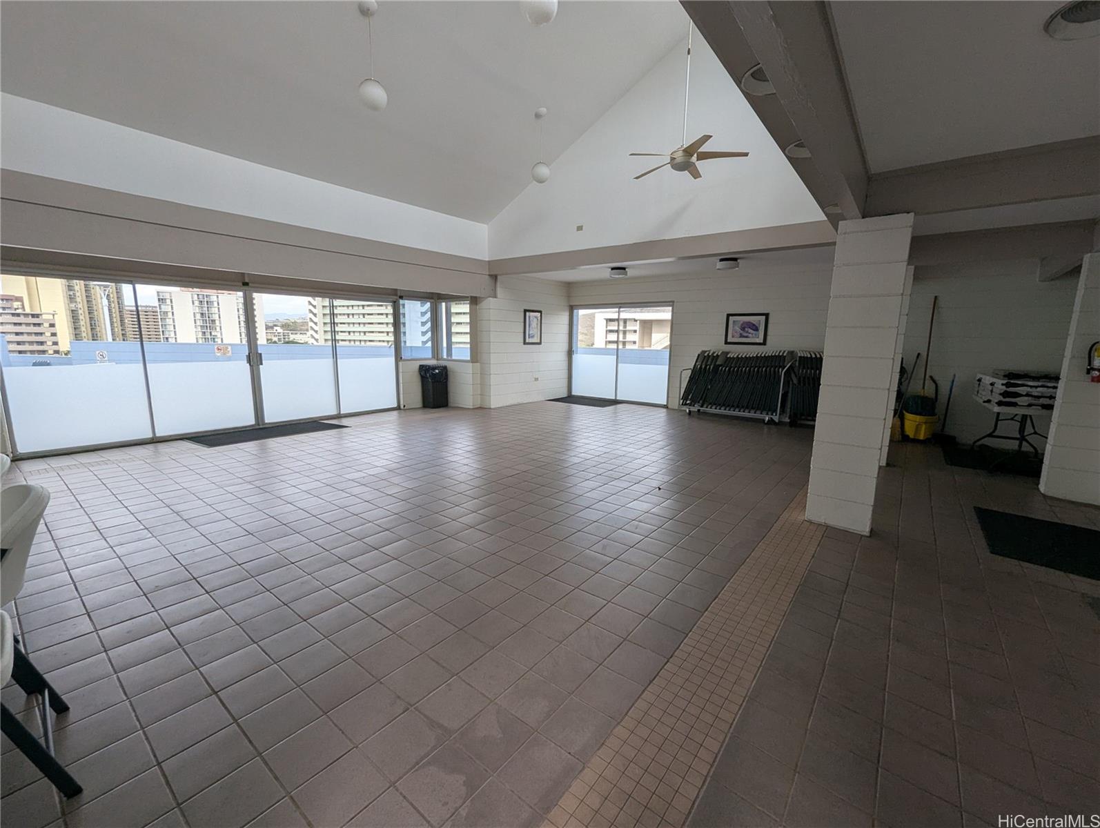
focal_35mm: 13
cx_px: 550
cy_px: 414
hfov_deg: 106.1
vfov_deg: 90.1
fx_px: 414
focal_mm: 1.95
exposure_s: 1/566
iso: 49
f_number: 2.2
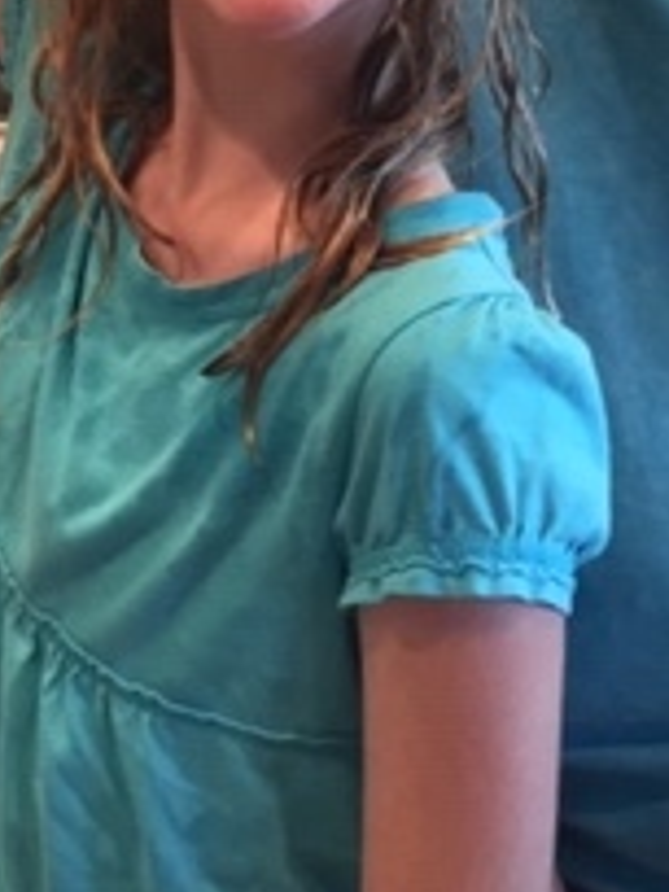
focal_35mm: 91
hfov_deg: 16.2
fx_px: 2345
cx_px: 267
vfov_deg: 19.5
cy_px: -332
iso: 100
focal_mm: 4.15
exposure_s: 1/30
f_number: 2.2
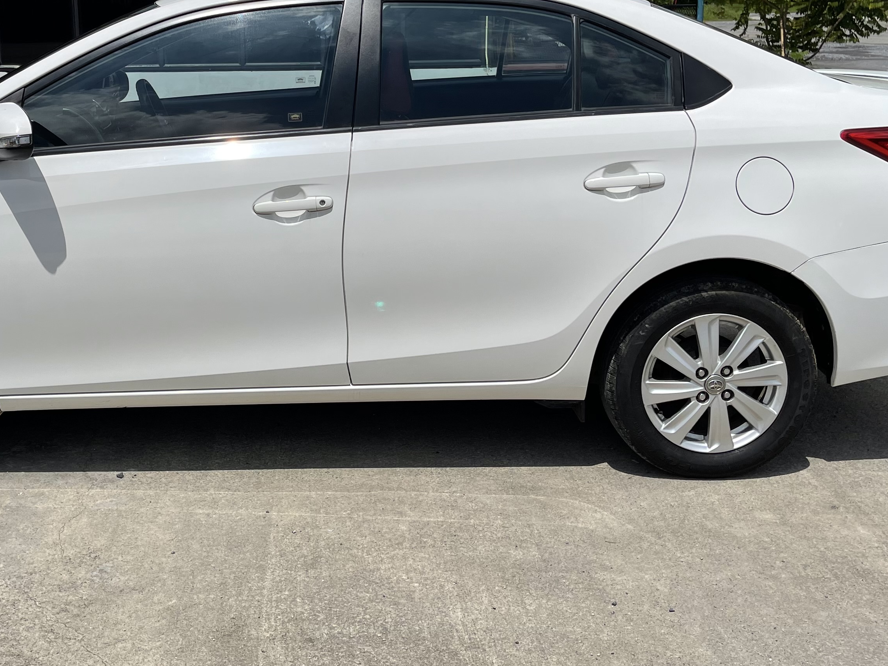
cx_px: 297
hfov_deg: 40.7
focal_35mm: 46
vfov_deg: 31.3
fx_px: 1180
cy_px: 218
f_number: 1.6
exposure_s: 1/10989
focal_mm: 5.1
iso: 32
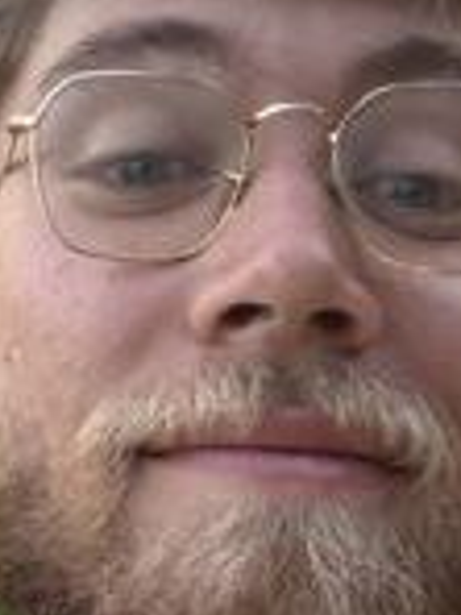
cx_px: 216
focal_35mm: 89
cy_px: 345
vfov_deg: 22.0
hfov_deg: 16.6
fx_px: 1580
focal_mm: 2.69
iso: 125
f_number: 1.9
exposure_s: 1/60
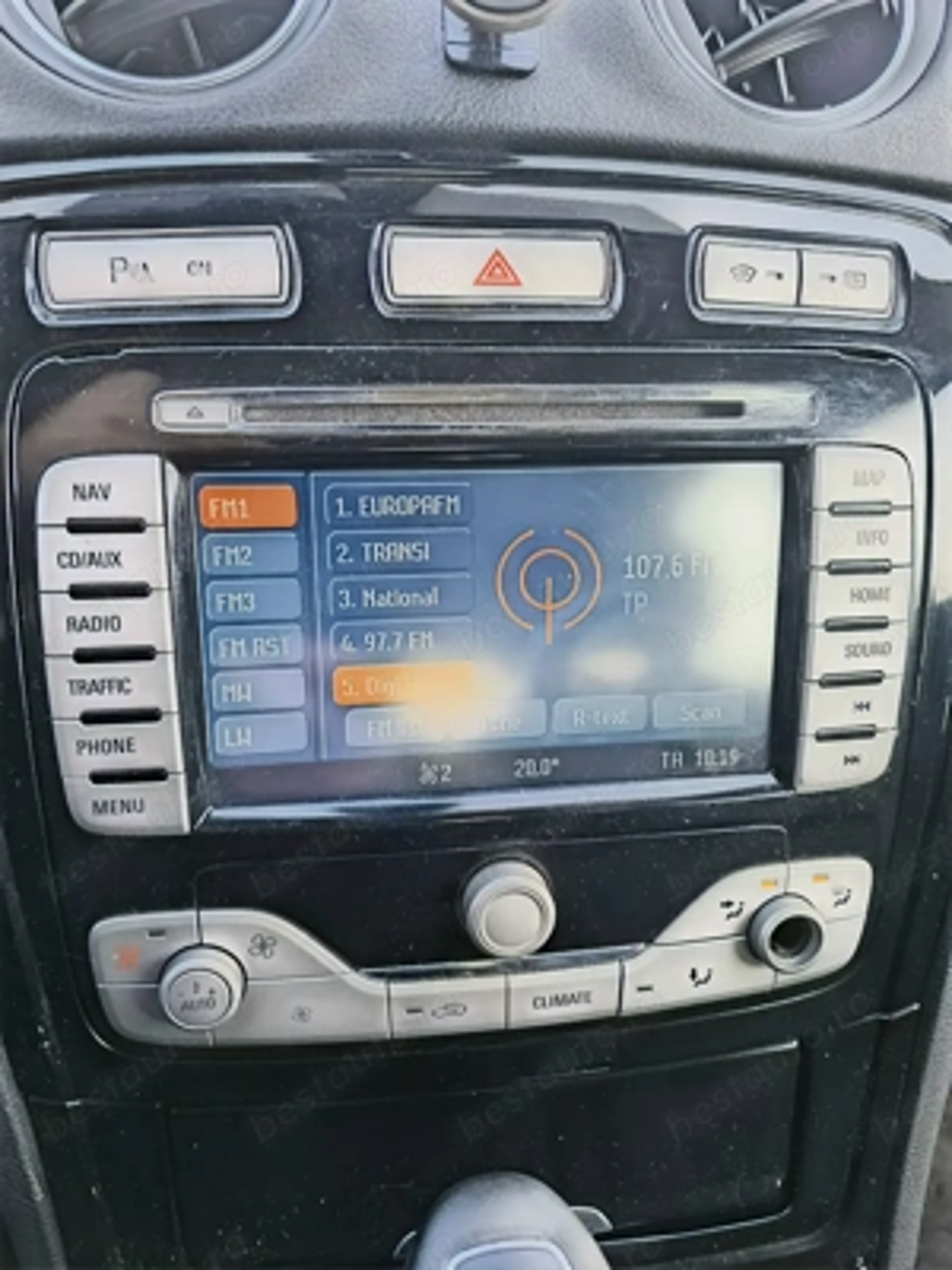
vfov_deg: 73.9
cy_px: 635
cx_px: 476
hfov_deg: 58.9
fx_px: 843
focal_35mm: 23
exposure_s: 1/100
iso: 64
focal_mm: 5.54
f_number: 1.8
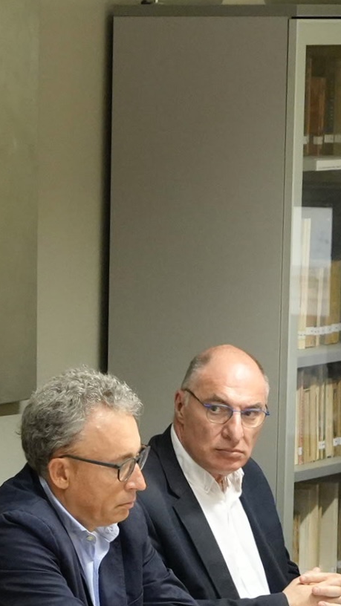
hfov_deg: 6.0
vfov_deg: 10.4
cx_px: -160
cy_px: 782
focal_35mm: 202
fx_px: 3247
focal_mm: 46
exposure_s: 1/200
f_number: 4
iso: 3200
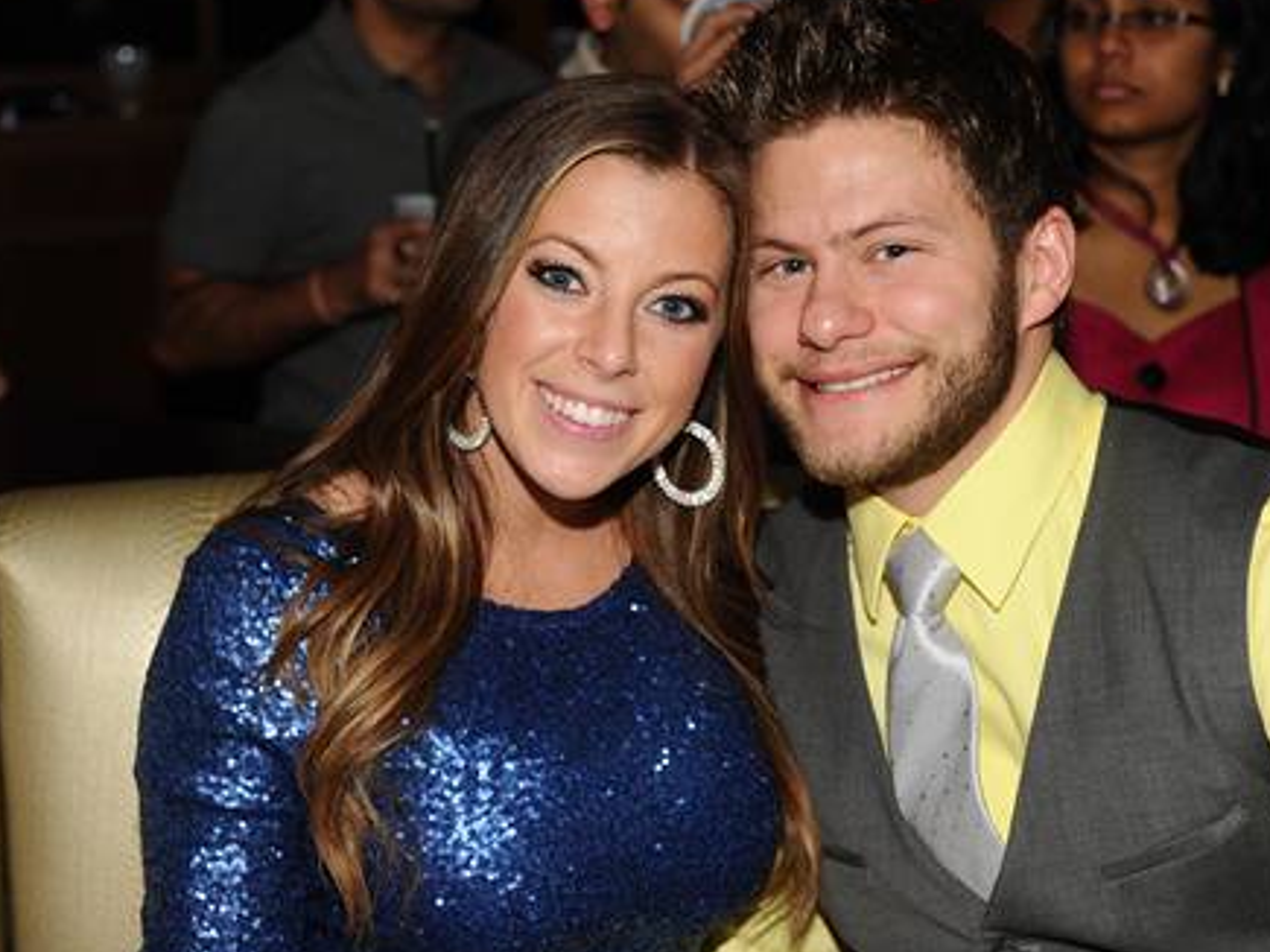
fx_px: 3118
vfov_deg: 17.4
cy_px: 444
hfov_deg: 23.0
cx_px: 736
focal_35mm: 85
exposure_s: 1/250
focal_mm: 70
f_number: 5.6
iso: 800
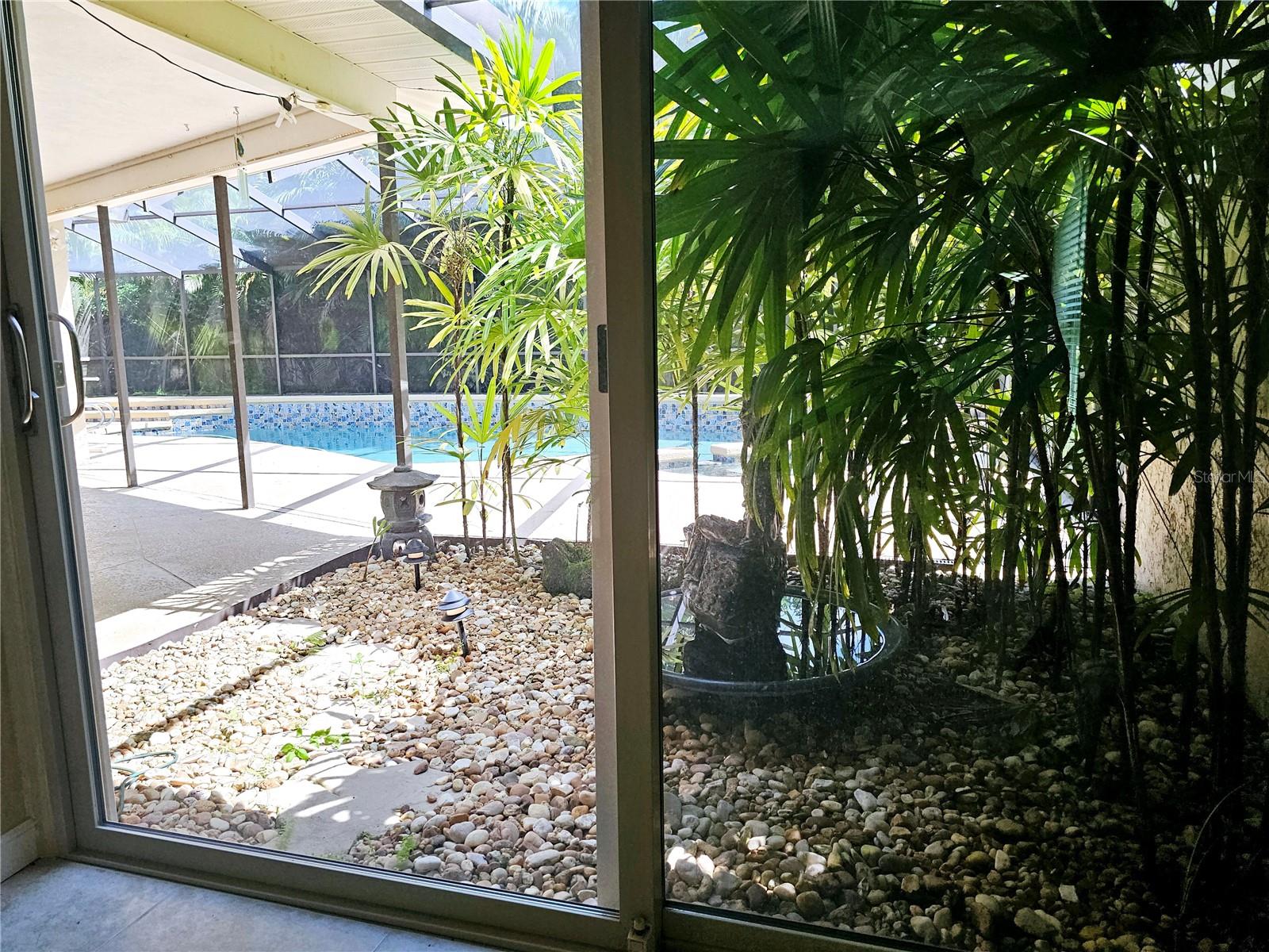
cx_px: 634
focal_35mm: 23
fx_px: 843
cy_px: 476
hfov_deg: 73.9
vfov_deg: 58.9
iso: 100
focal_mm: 6.3
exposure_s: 1/294
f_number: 1.7
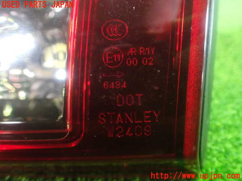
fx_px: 224
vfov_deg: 44.2
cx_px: 121
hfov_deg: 56.8
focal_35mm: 32
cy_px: 90
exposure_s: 1/8
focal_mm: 5.79
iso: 1250
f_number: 2.4
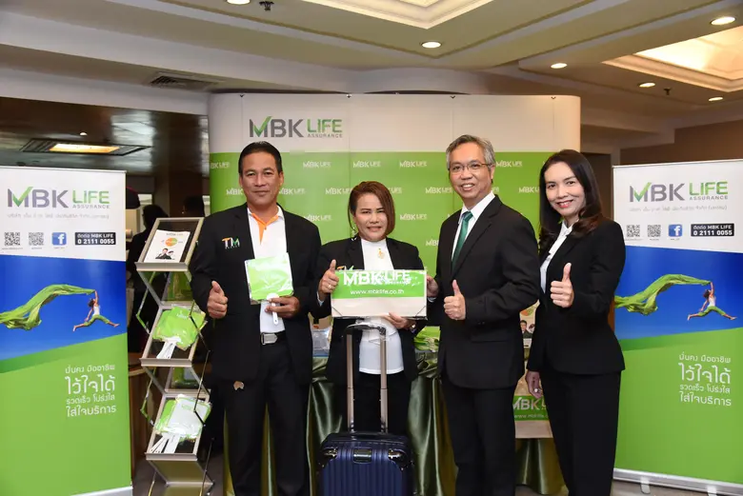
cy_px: 248
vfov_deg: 43.7
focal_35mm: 30
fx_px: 619
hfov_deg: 61.9
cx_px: 372
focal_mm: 30
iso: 2000
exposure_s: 1/200
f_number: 5.6
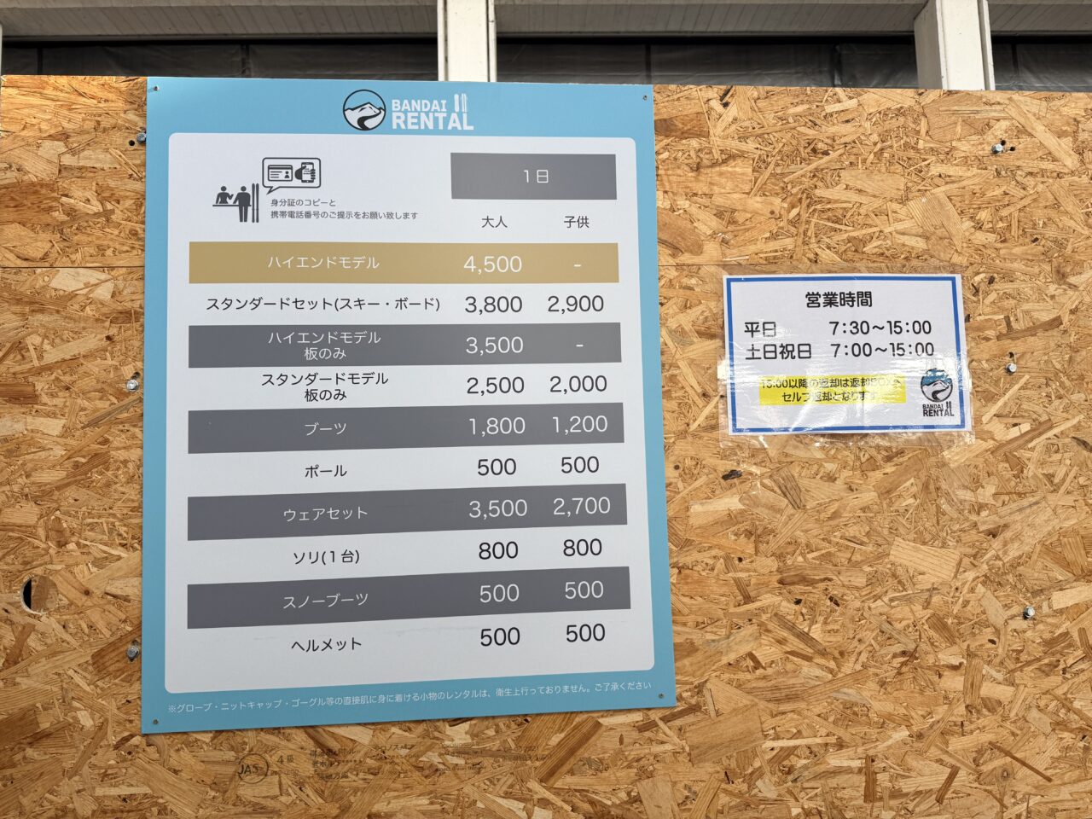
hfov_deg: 71.6
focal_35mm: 24
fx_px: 757
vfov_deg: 56.8
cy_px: 410
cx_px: 546
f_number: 1.78
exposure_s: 1/339
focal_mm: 6.76
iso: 80
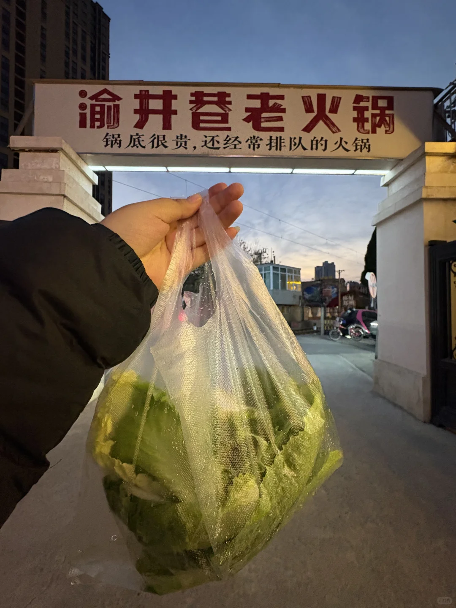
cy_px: 304
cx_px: 228
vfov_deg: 102.1
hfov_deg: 85.7
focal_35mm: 14
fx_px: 246
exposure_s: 1/50
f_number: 2.2
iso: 640
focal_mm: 2.22
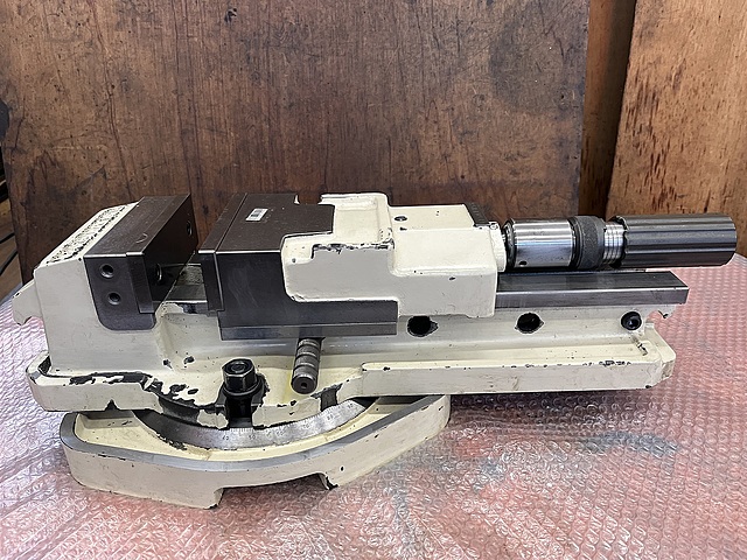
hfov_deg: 67.3
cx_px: 374
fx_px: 561
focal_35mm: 26
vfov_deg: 53.1
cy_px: 280
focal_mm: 5.1
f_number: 1.6
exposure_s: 1/110
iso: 125
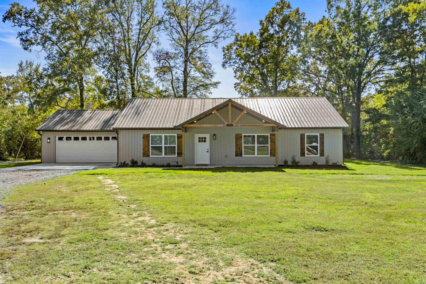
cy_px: 142
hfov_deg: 61.9
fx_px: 355
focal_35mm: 30
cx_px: 213
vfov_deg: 43.6
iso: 800
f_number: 9
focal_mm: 20
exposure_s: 1/160
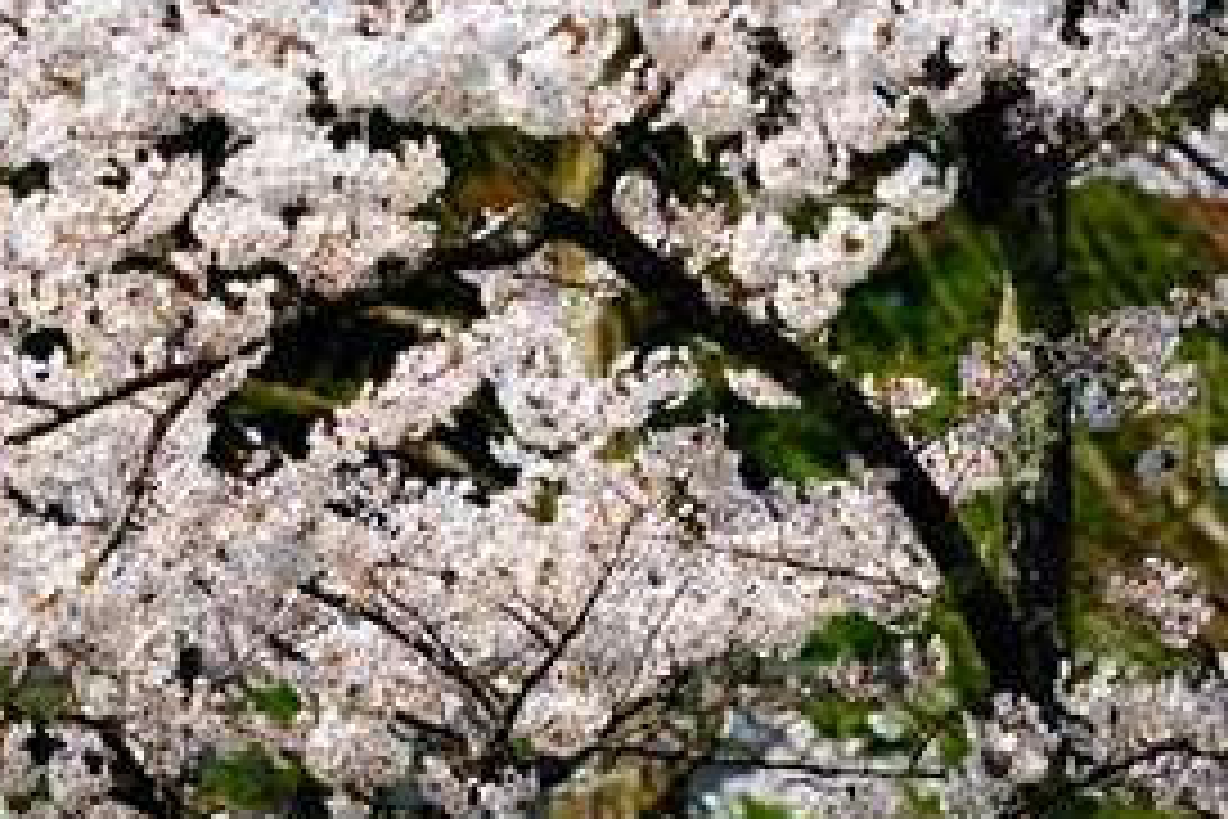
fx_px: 12006
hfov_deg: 5.9
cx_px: 477
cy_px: 547
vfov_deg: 3.9
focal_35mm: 352
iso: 100
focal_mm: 240
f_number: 7.1
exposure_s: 1/320
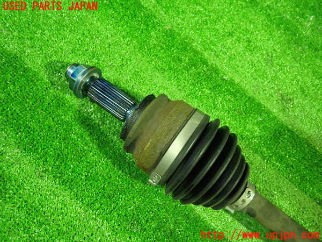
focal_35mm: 25
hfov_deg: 69.4
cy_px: 121
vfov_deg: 54.9
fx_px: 233
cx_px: 161
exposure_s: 1/30
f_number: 2
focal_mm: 4.5
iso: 800
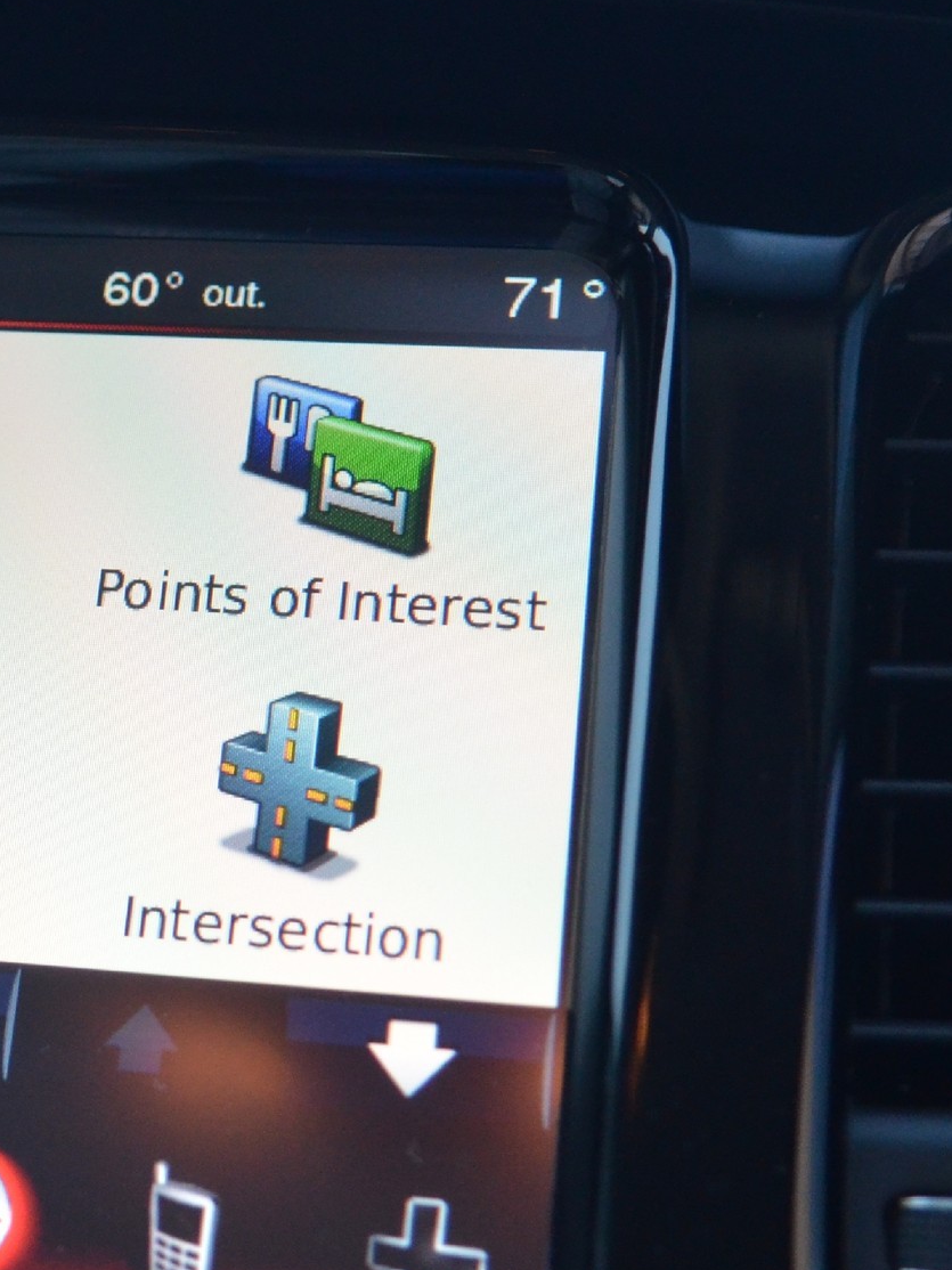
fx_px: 3081
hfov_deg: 17.0
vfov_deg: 23.3
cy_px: 731
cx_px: -108
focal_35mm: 84
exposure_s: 1/320
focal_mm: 26
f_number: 2.8
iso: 1600
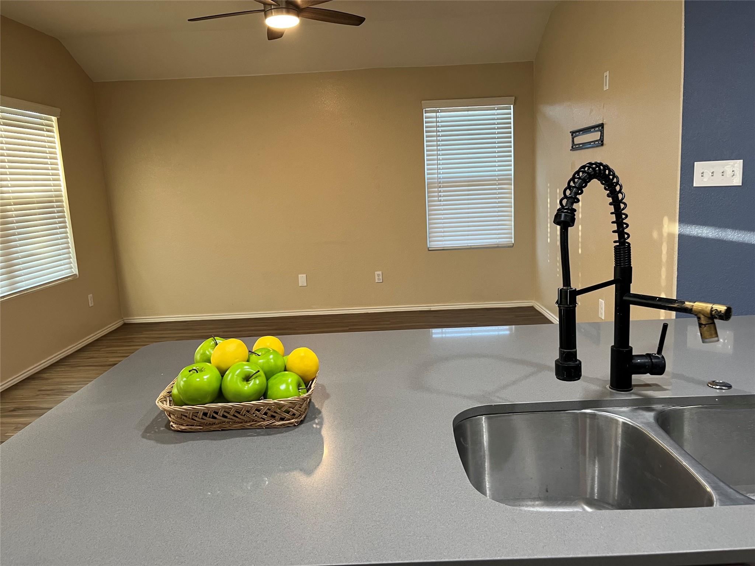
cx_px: 378
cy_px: 283
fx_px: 567
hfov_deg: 67.3
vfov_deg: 53.1
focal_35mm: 26
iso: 160
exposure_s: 1/60
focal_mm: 5.1
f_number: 1.6
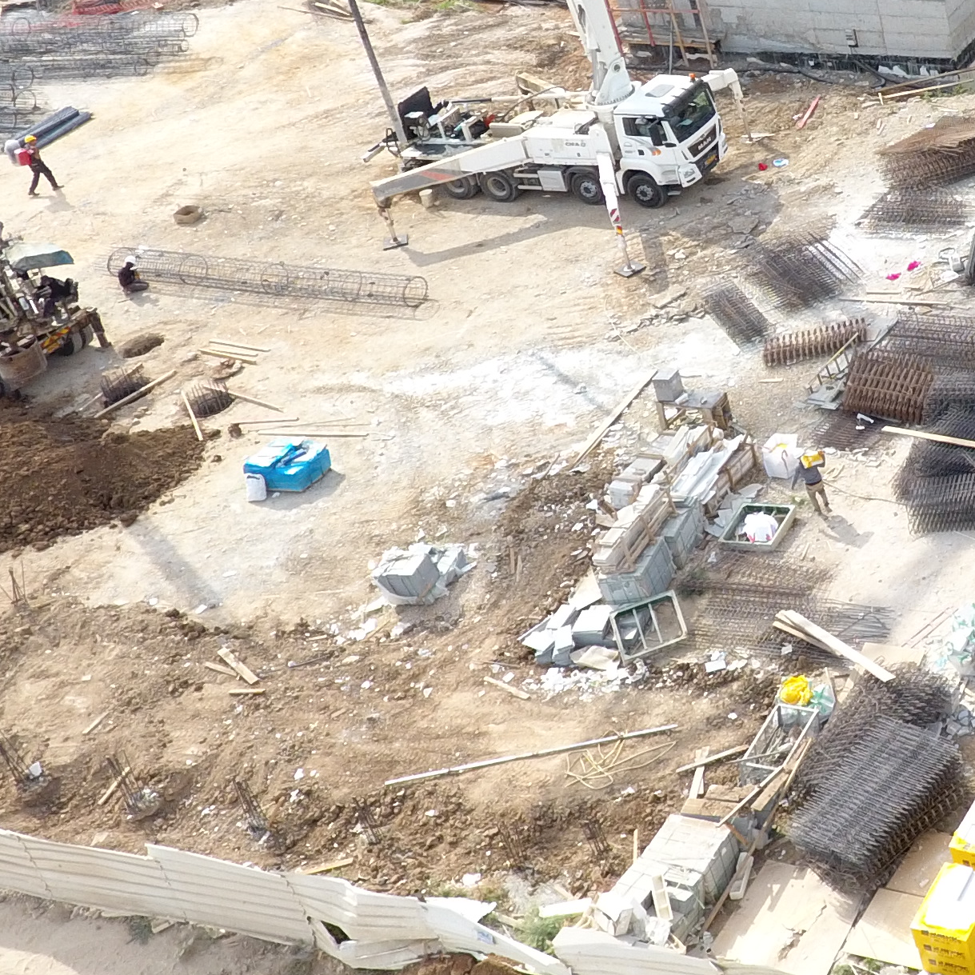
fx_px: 1848
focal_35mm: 58
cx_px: 1478
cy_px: 54
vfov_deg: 28.2
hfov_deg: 23.4
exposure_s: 1/364
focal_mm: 3.61
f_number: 2.8
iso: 100
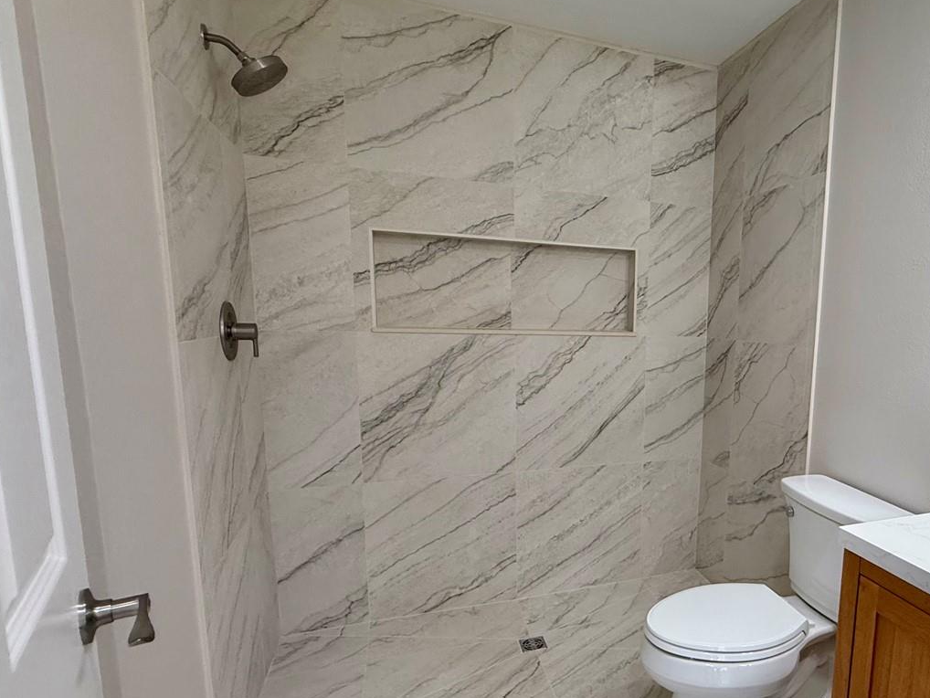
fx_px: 591
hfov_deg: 72.5
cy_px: 403
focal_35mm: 22
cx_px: 666
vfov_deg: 60.8
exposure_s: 1/120
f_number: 2.2
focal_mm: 2.22
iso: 200
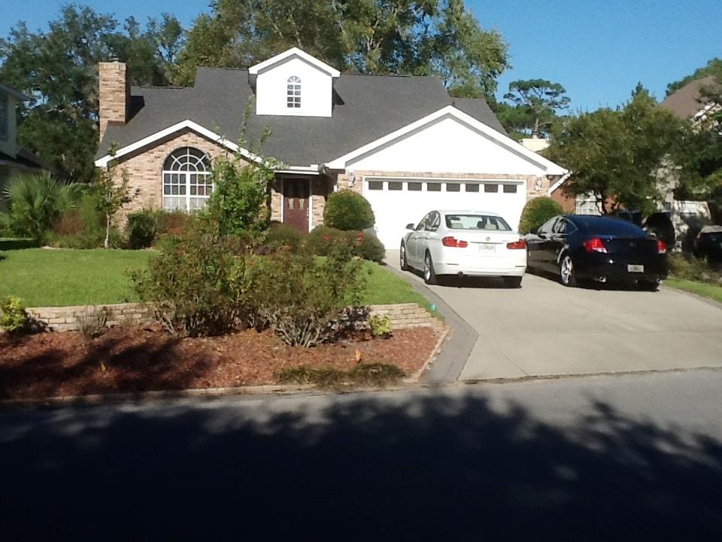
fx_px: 918
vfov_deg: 32.9
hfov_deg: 42.9
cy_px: 271
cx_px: 361
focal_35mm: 44
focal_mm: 2.03
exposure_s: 1/1783
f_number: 2.4
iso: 40
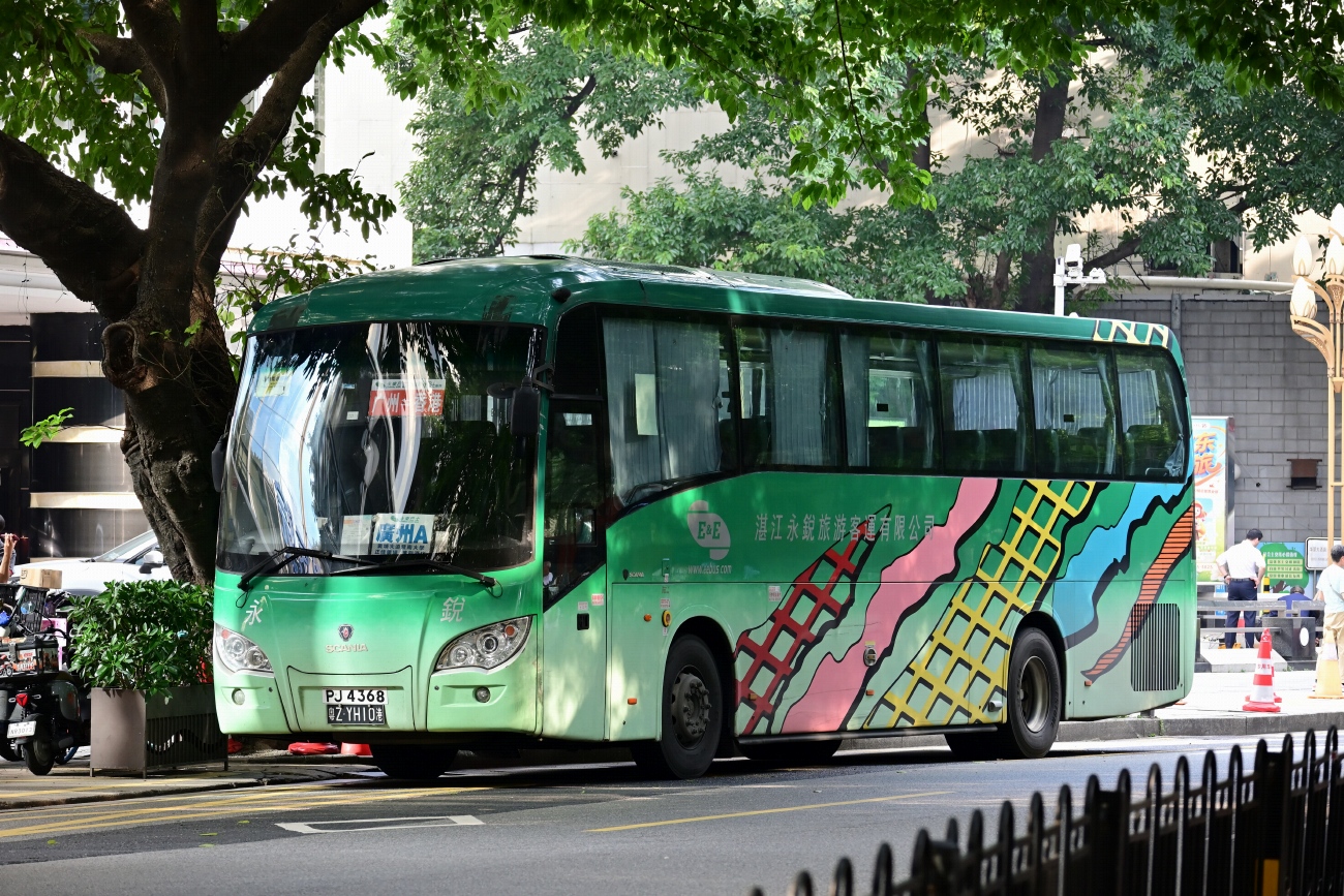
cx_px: 672
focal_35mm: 165
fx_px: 6160
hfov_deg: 12.5
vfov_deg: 8.3
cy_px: 448
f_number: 5
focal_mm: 110
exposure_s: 1/100
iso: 400
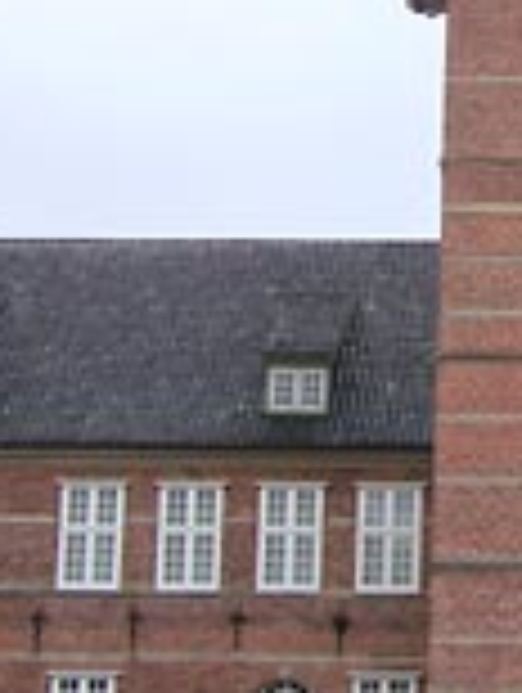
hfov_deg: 15.6
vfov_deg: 20.7
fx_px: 1865
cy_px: 81
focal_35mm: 93
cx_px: 538
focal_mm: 6.3
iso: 64
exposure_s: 1/320
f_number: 4
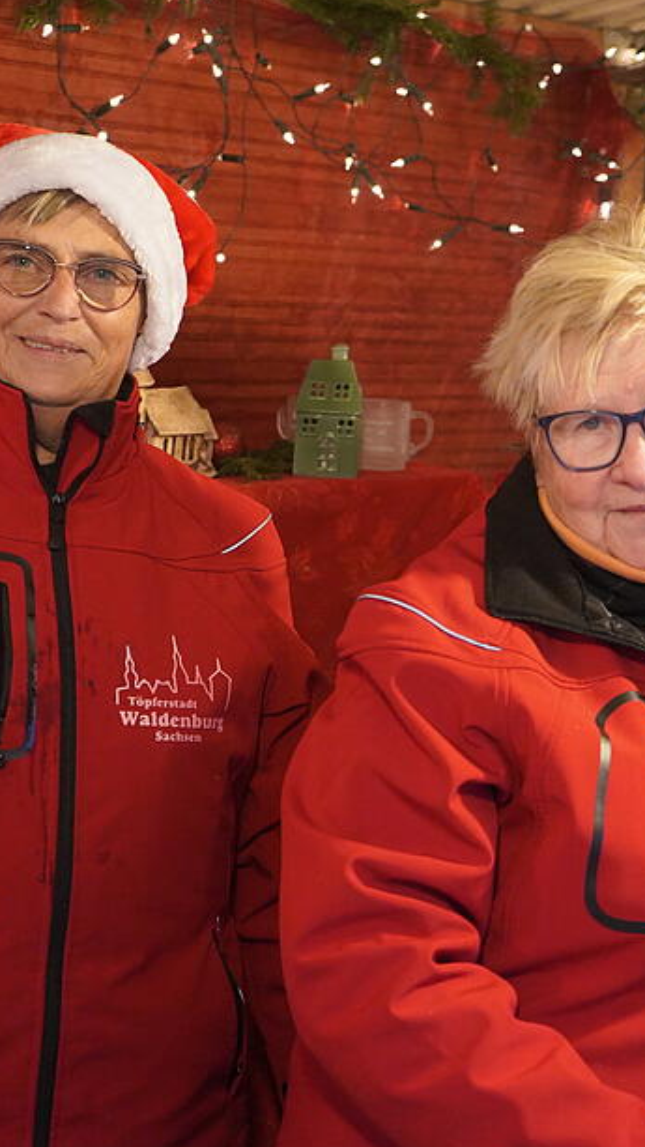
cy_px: 573
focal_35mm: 56
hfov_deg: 21.4
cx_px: 410
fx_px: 1704
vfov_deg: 37.2
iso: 8000
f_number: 4
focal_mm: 35
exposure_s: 1/160
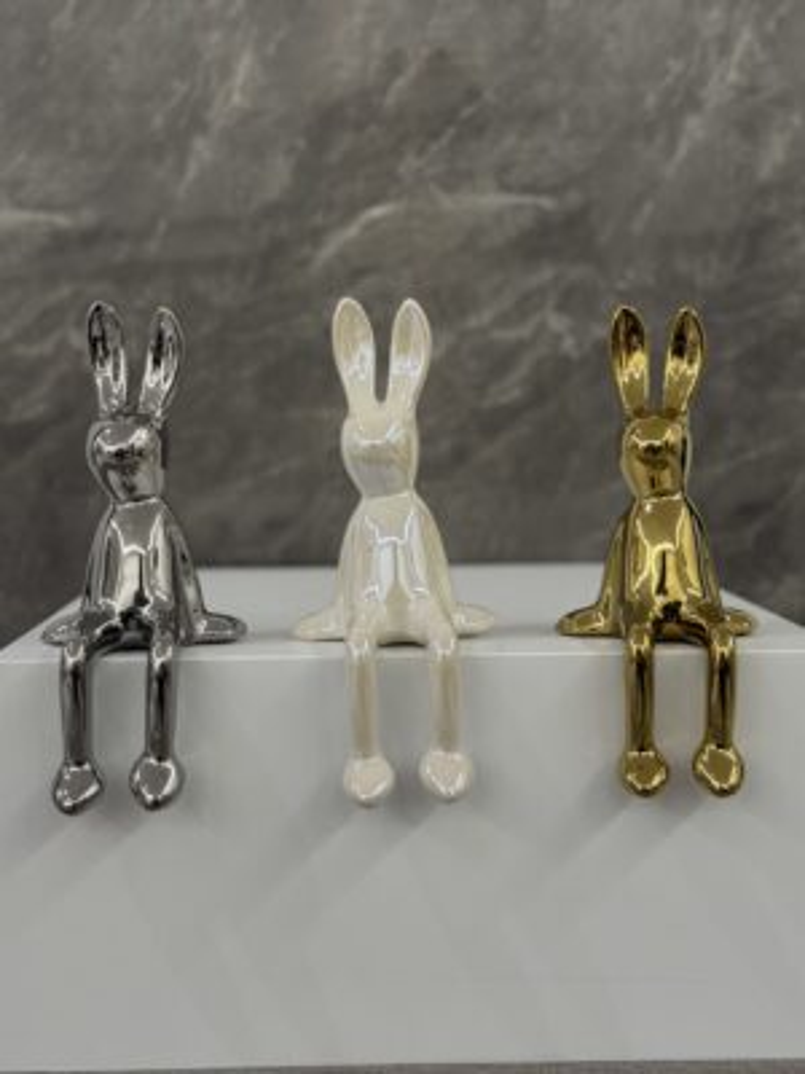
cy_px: 537
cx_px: 402
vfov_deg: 39.7
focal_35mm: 48
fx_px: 1488
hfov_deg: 30.3
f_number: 1.78
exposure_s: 1/50
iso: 125
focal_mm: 6.76
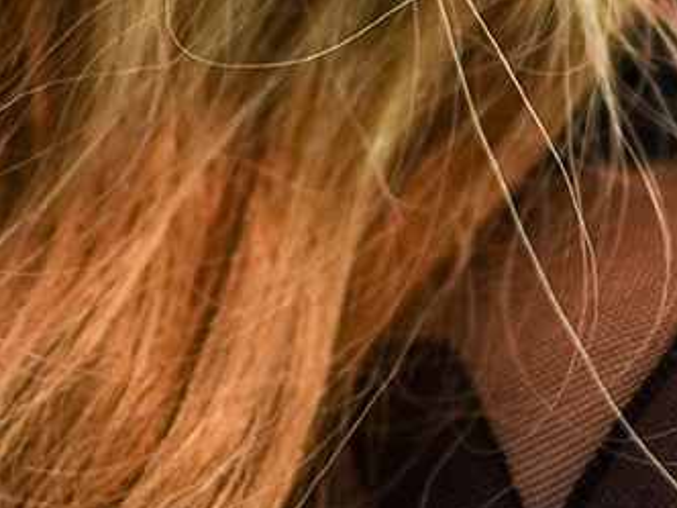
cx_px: 781
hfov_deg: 8.9
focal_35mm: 219
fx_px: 4285
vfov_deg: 6.8
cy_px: 61
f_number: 1.8
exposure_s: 1/60
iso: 200
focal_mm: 35
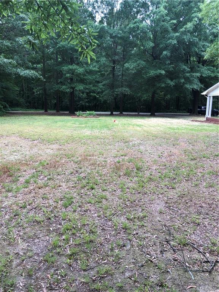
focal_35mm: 28
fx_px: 236
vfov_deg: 63.4
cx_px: 110
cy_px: 146
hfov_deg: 49.7
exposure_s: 1/120
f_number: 1.8
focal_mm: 4
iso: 40
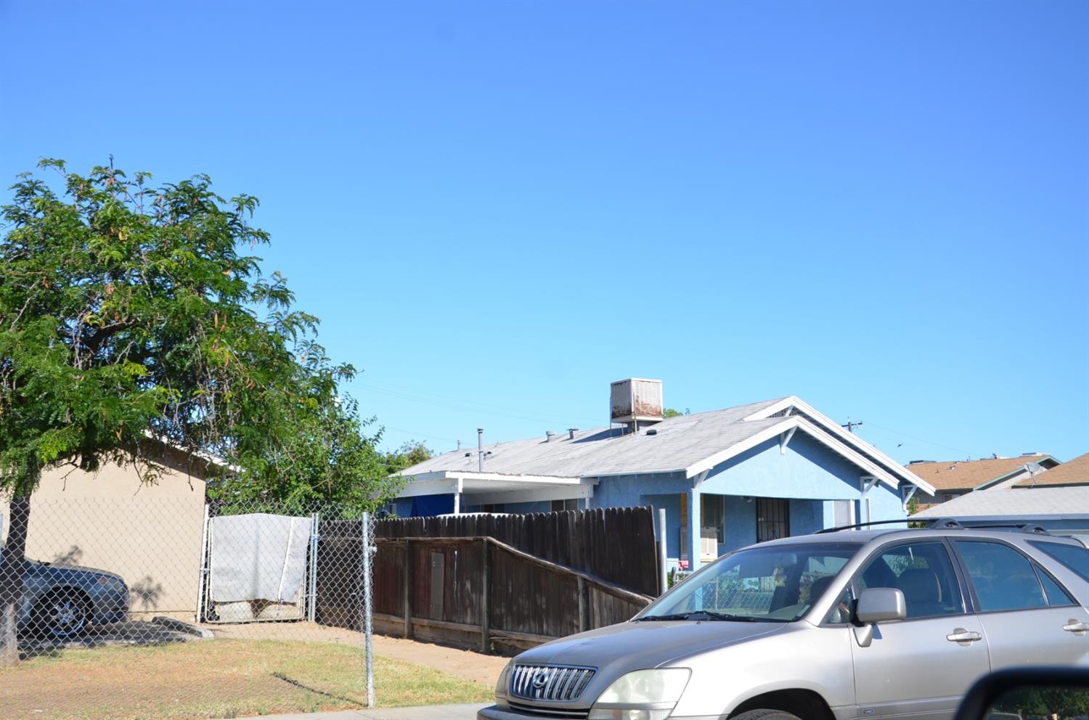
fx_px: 1177
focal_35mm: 39
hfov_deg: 49.7
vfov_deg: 34.0
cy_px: 360
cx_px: 544
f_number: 8
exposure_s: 1/250
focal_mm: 26
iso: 100
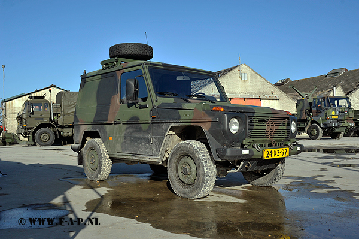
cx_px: 180
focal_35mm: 38
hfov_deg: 50.7
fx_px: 379
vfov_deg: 35.0
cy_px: 120
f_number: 5.6
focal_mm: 38
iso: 200
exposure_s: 1/800
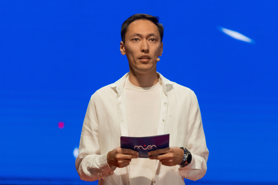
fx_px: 1428
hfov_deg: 11.1
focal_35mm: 185
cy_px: 92
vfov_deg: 7.4
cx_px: 139
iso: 1250
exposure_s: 1/400
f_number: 2.8
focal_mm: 185
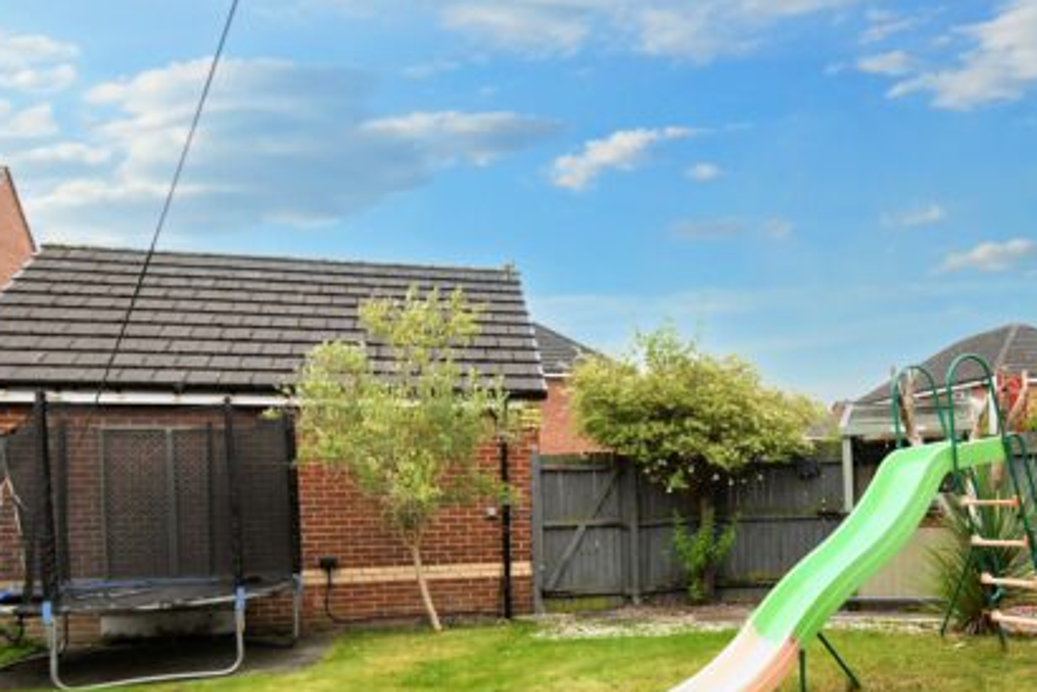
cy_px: 514
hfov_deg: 64.4
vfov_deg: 44.9
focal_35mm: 28
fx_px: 806
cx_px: 656
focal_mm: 10
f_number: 5
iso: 100
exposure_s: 1/125
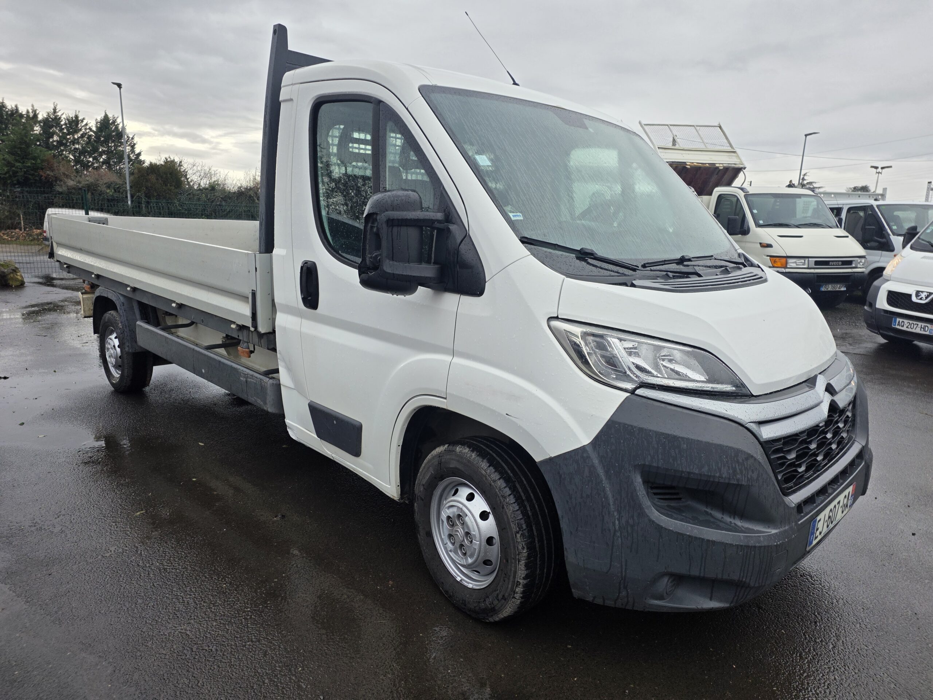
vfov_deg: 58.9
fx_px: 620
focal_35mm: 23
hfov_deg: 73.9
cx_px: 466
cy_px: 350
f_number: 1.7
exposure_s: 1/359
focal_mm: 6.25
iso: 40
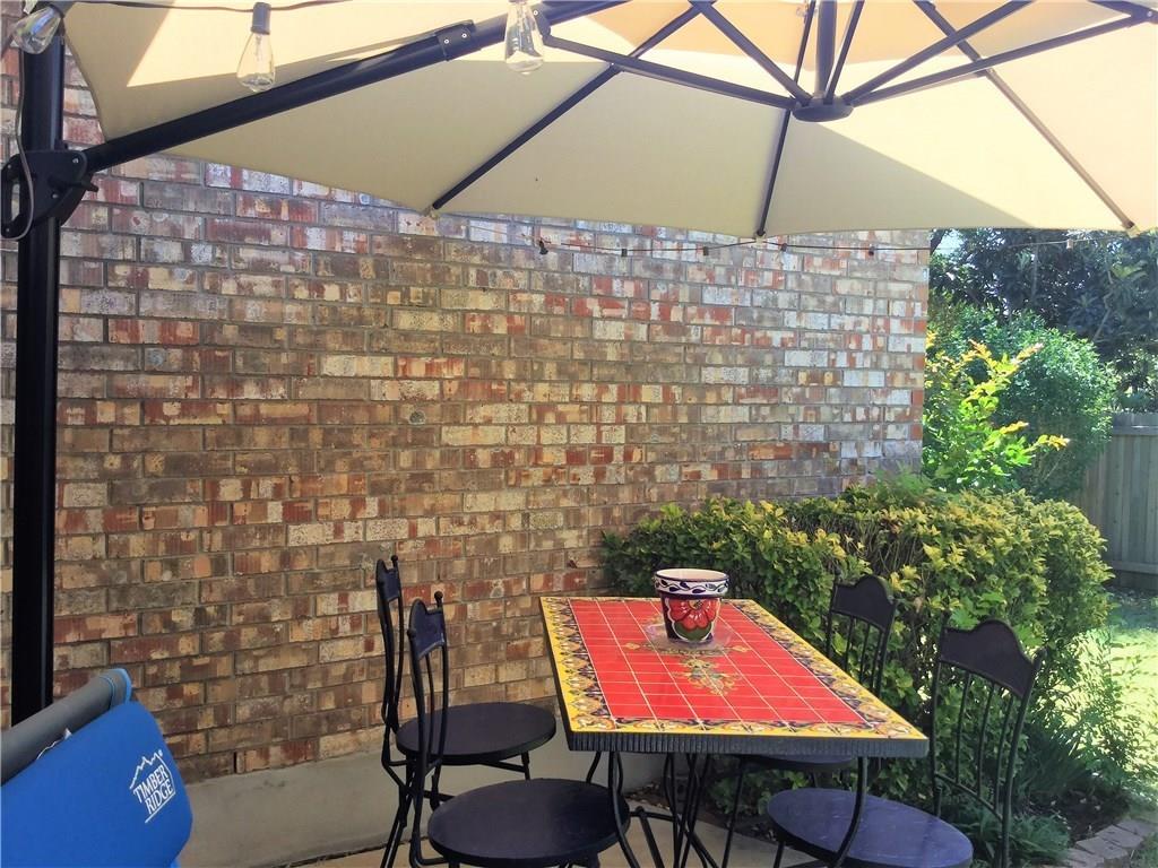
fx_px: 1037
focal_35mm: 31
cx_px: 579
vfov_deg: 45.4
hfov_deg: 58.4
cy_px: 434
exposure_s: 1/120
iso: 25
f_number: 2.4
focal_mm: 3.3
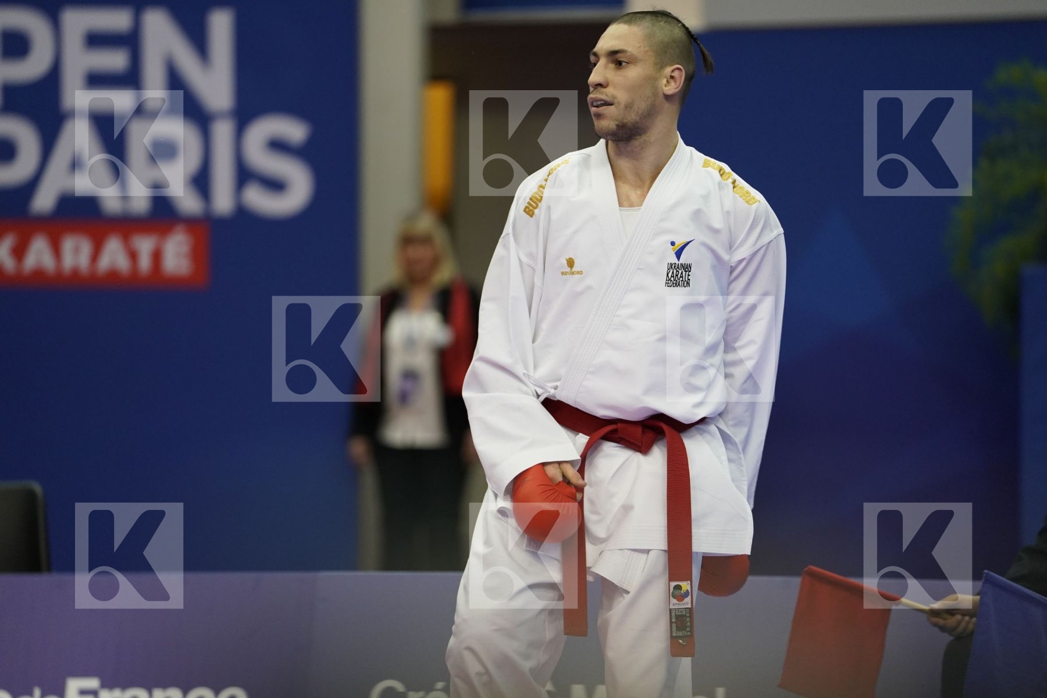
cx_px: 524
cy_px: 349
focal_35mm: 200
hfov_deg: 10.3
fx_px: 5816
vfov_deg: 6.9
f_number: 2.8
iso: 2000
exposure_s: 1/1000
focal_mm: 200
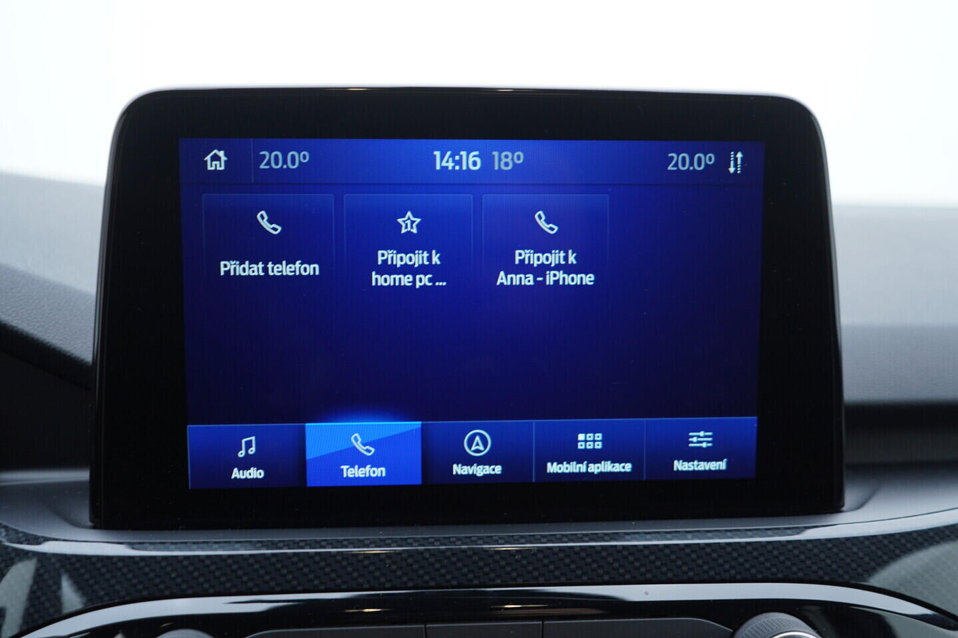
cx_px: 479
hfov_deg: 53.1
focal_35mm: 36
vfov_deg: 36.9
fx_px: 958
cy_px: 319
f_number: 2.8
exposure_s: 1/40
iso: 125
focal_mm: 24
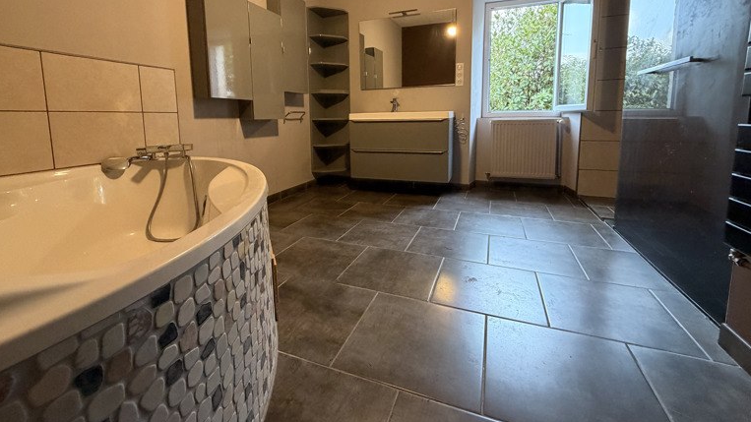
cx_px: 374
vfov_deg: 65.8
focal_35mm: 16
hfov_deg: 99.4
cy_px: 152
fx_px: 319
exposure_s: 1/50
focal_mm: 2.22
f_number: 2.2
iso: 320
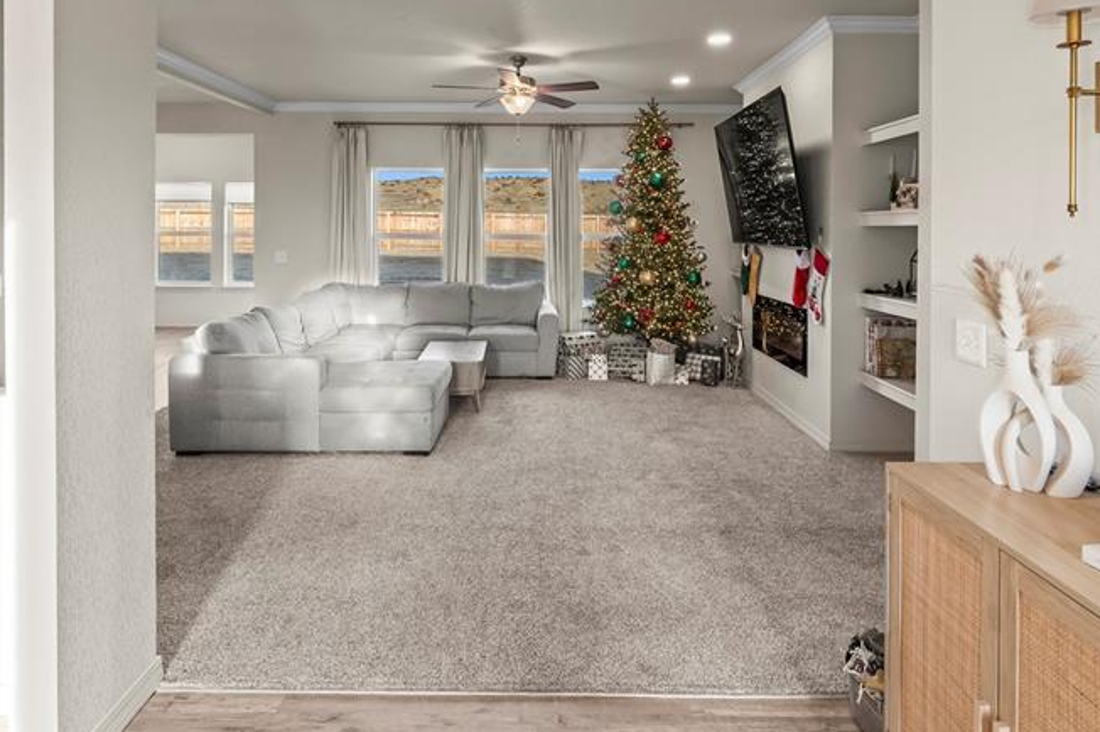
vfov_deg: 55.8
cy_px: 236
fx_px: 672
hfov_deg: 78.5
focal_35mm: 22
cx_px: 579
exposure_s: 1/3
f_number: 9
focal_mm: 14
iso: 500
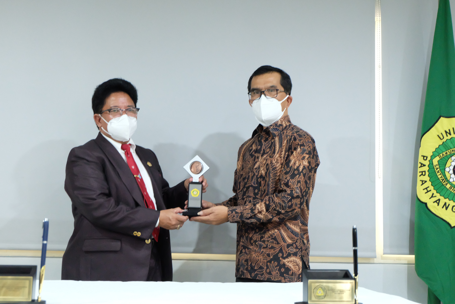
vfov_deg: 28.6
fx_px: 594
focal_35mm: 47
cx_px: 228
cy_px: 152
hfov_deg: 41.9
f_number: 4.7
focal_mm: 31
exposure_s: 1/30
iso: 6400
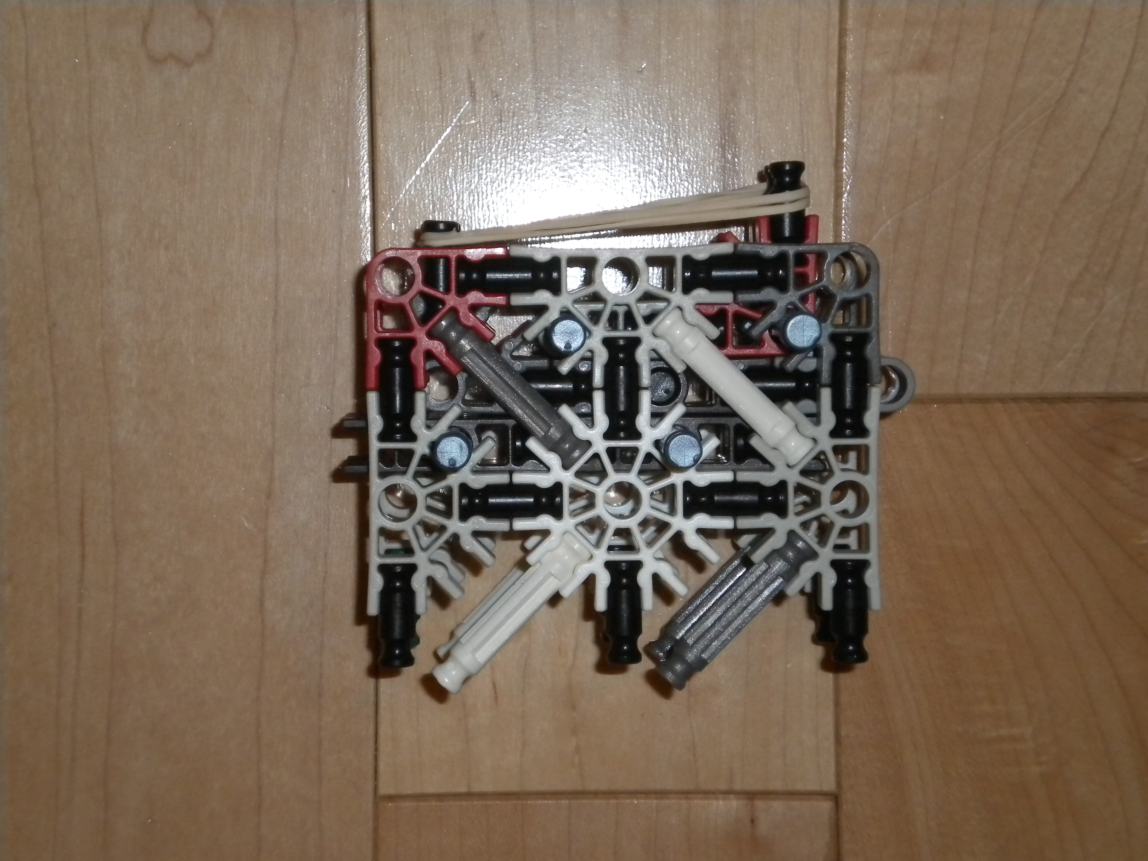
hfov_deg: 24.7
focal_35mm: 79
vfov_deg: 18.7
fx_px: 2620
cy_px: 430
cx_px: 574
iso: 400
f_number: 5.1
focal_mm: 14.3
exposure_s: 1/60
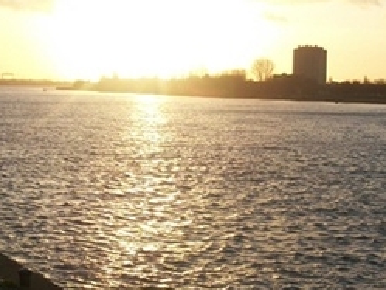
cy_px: 183
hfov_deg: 25.3
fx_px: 859
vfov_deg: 19.1
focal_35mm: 77
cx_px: 229
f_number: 8.8
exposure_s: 1/125
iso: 80
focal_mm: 5.7
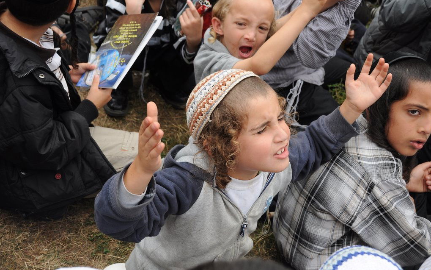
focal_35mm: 45
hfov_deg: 44.8
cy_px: 134
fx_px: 523
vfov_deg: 28.9
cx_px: 216
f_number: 6.3
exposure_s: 1/320
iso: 320
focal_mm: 29
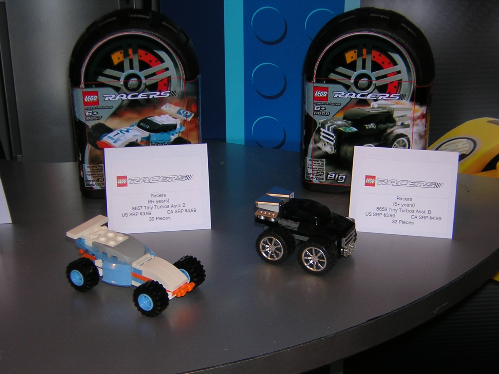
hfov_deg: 35.5
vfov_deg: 27.0
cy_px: 187
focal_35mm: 54
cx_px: 250
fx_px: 778
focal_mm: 7.1
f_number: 3.2
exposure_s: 1/60.1
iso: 100
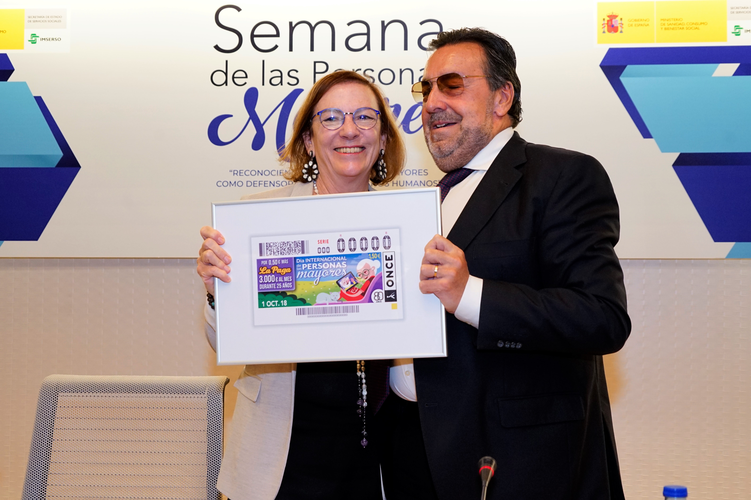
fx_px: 939
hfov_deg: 43.6
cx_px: 376
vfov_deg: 29.9
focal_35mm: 45
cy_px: 250
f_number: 6.3
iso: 2000
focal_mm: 45
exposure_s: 1/160
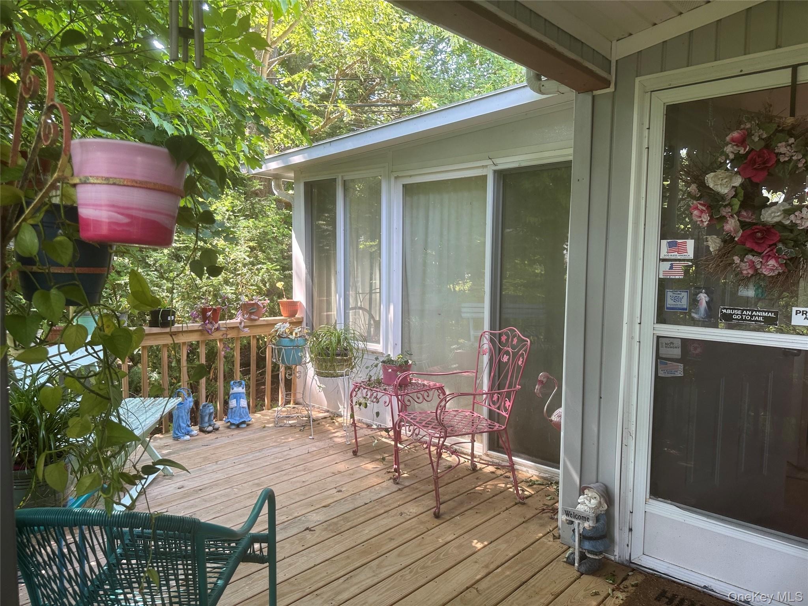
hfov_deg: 71.6
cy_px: 303
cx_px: 404
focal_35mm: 24
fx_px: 560
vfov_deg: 56.8
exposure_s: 1/121
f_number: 1.78
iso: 80
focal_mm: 6.86
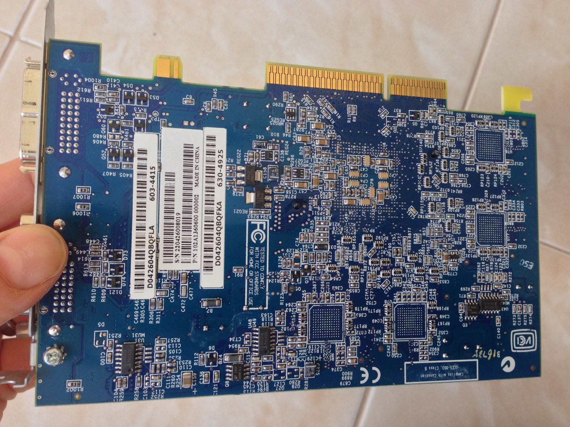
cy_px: 214
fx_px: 543
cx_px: 285
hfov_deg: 55.4
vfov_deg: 42.9
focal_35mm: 33
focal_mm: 4.12
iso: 64
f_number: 2.4
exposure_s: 1/60
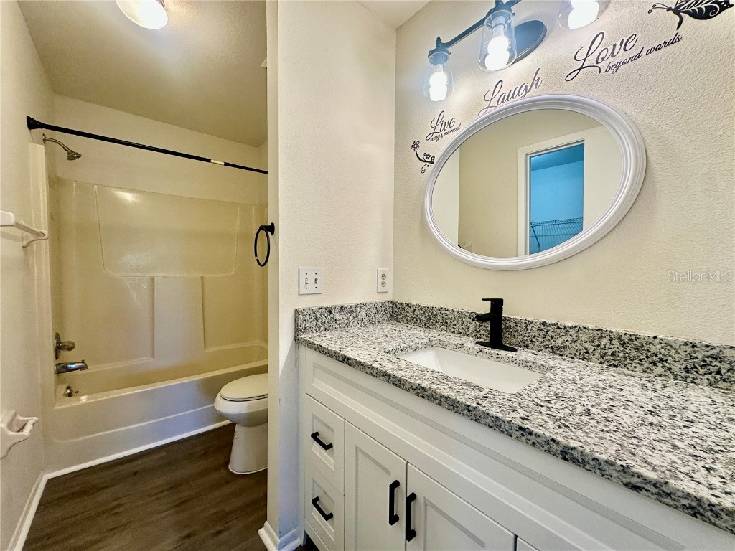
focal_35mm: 14
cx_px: 368
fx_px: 297
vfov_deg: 85.7
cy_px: 276
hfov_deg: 102.1
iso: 100
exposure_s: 1/120
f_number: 2.2
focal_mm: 2.22
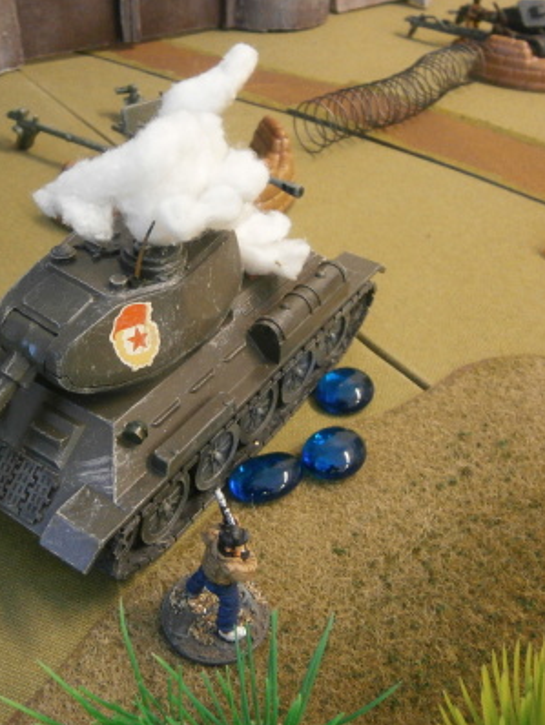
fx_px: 734
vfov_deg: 52.6
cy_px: 364
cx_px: 222
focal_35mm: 35
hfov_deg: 40.6
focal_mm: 4.7
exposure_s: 1/25
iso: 400
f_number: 2.8
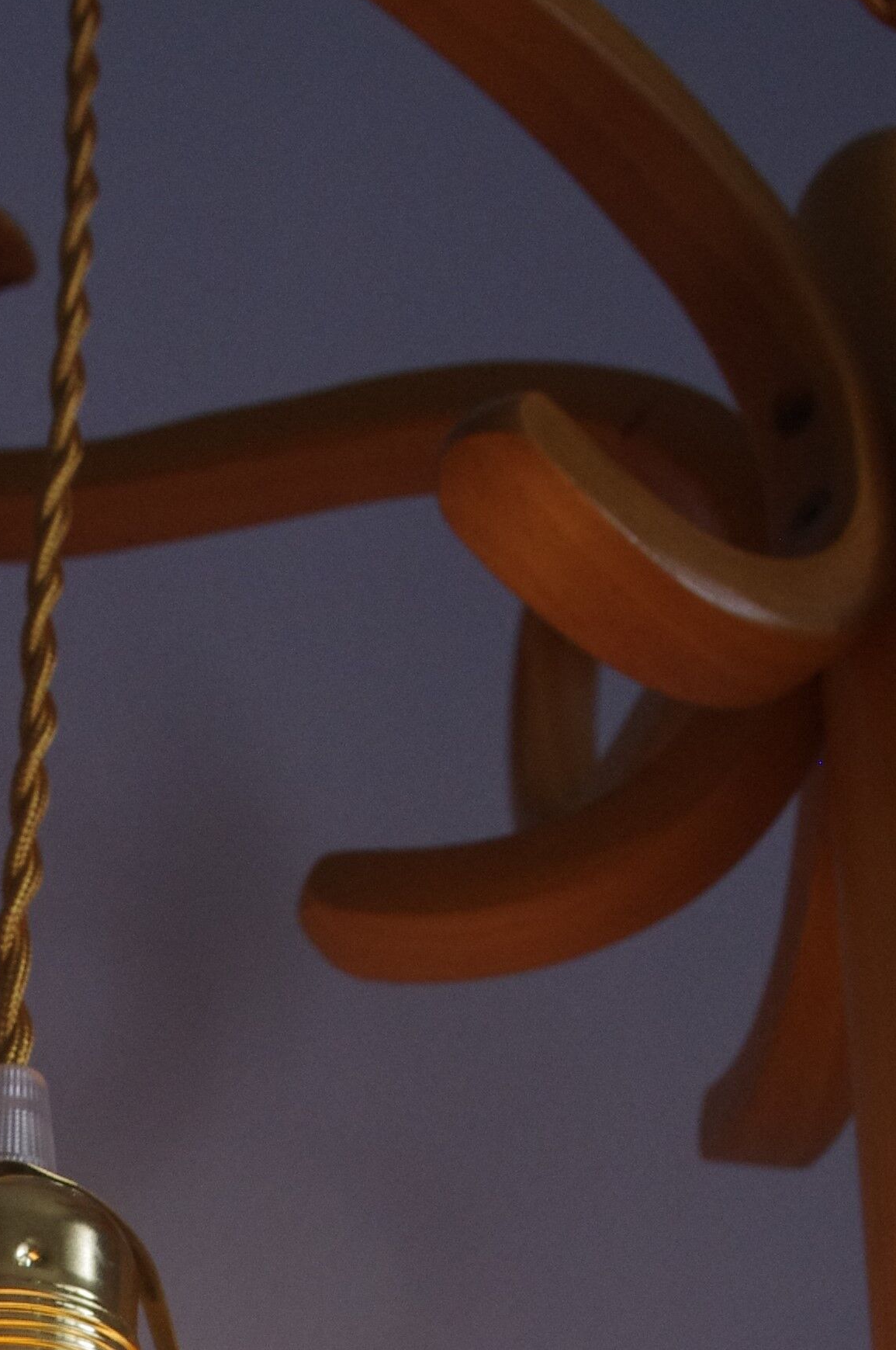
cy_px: 1568
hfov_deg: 14.4
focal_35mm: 93
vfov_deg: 20.7
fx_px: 3481
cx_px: -8
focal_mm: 26.25
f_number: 8
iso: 800
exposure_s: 1/40
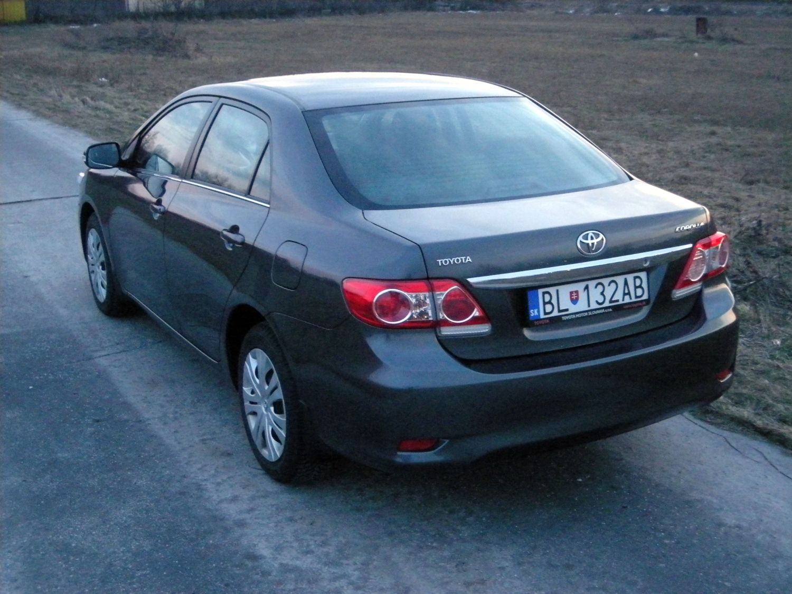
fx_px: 1121
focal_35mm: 49
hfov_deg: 38.9
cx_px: 396
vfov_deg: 29.7
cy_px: 297
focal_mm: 7.9
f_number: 3.2
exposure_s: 1/17.1
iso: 800
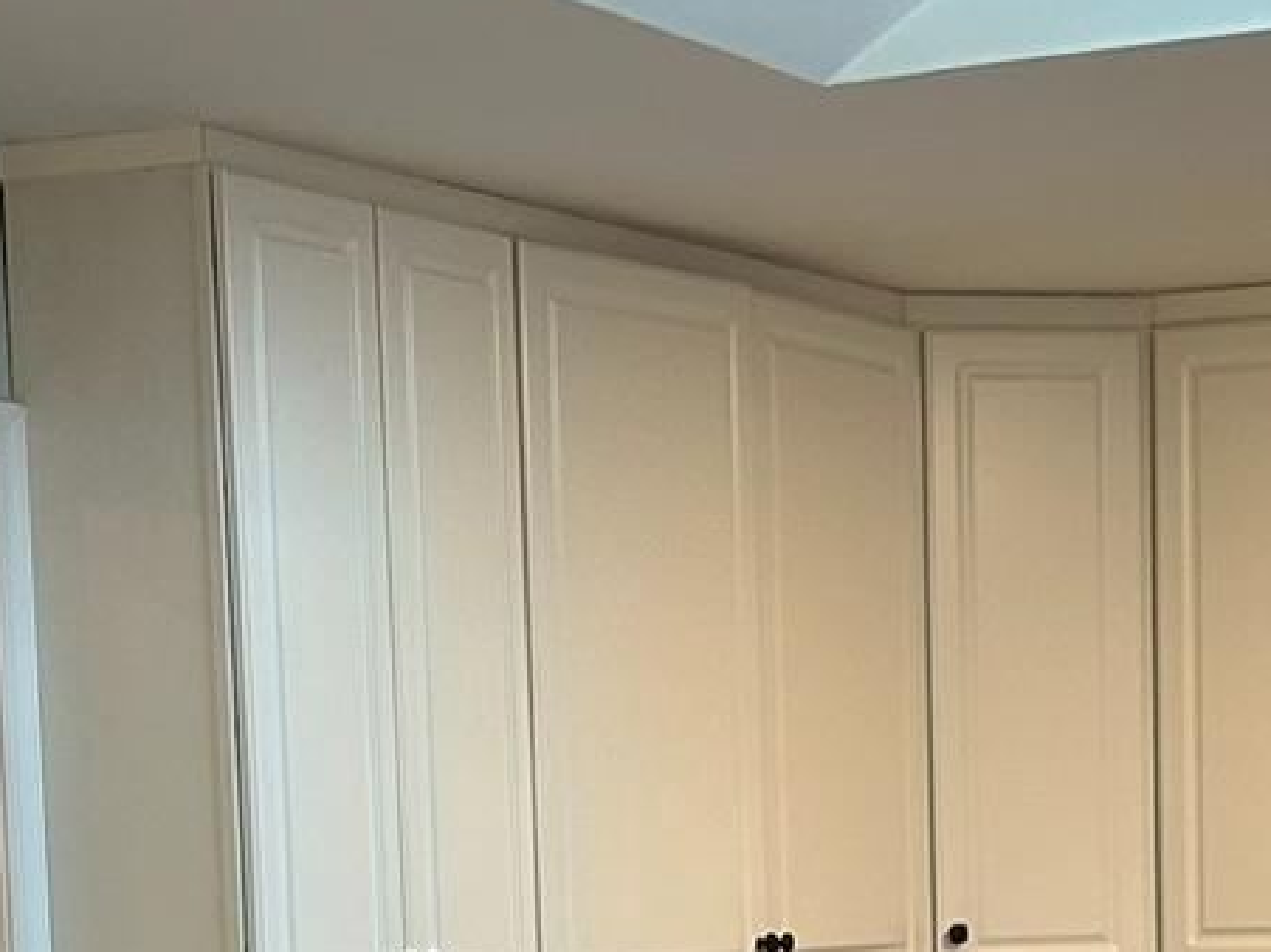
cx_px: 820
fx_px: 4331
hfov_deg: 16.7
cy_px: 1189
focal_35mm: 118
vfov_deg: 12.2
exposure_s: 1/60
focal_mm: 5.7
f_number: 1.5
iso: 125
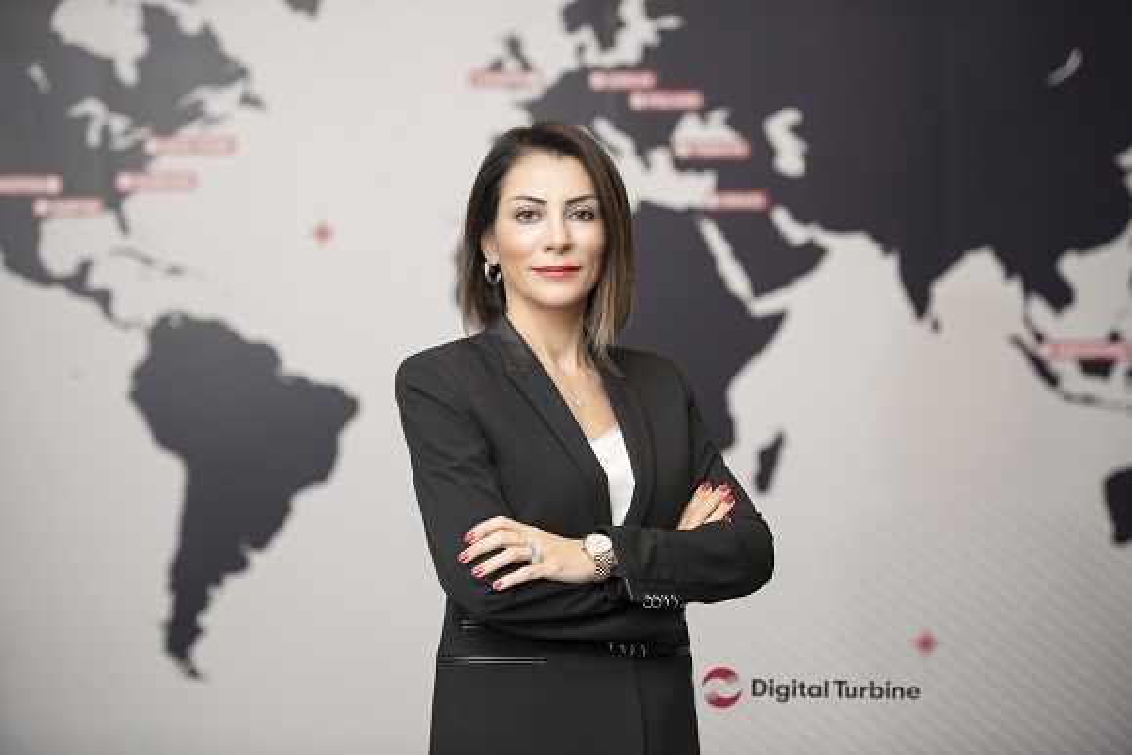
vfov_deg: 14.4
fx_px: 2987
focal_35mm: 95
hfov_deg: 21.5
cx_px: 566
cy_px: 378
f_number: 3.2
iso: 200
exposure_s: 1/125
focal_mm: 95
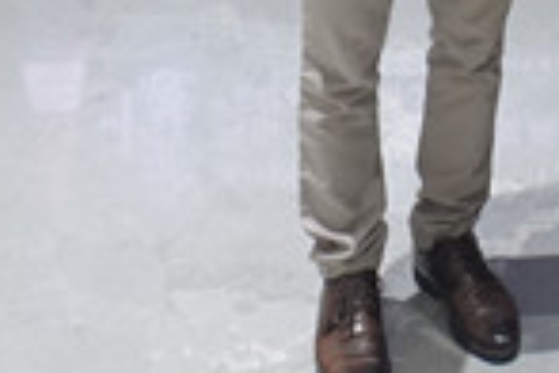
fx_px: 1351
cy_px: -554
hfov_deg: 21.6
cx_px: 677
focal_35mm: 87
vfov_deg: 12.2
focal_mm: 16
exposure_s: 1/160
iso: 2500
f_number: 4
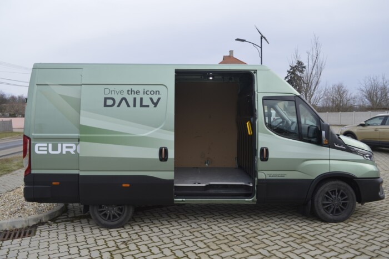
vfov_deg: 47.9
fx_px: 292
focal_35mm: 27
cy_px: 130
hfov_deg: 67.4
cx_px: 194
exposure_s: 1/160
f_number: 6.3
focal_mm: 18
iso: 100
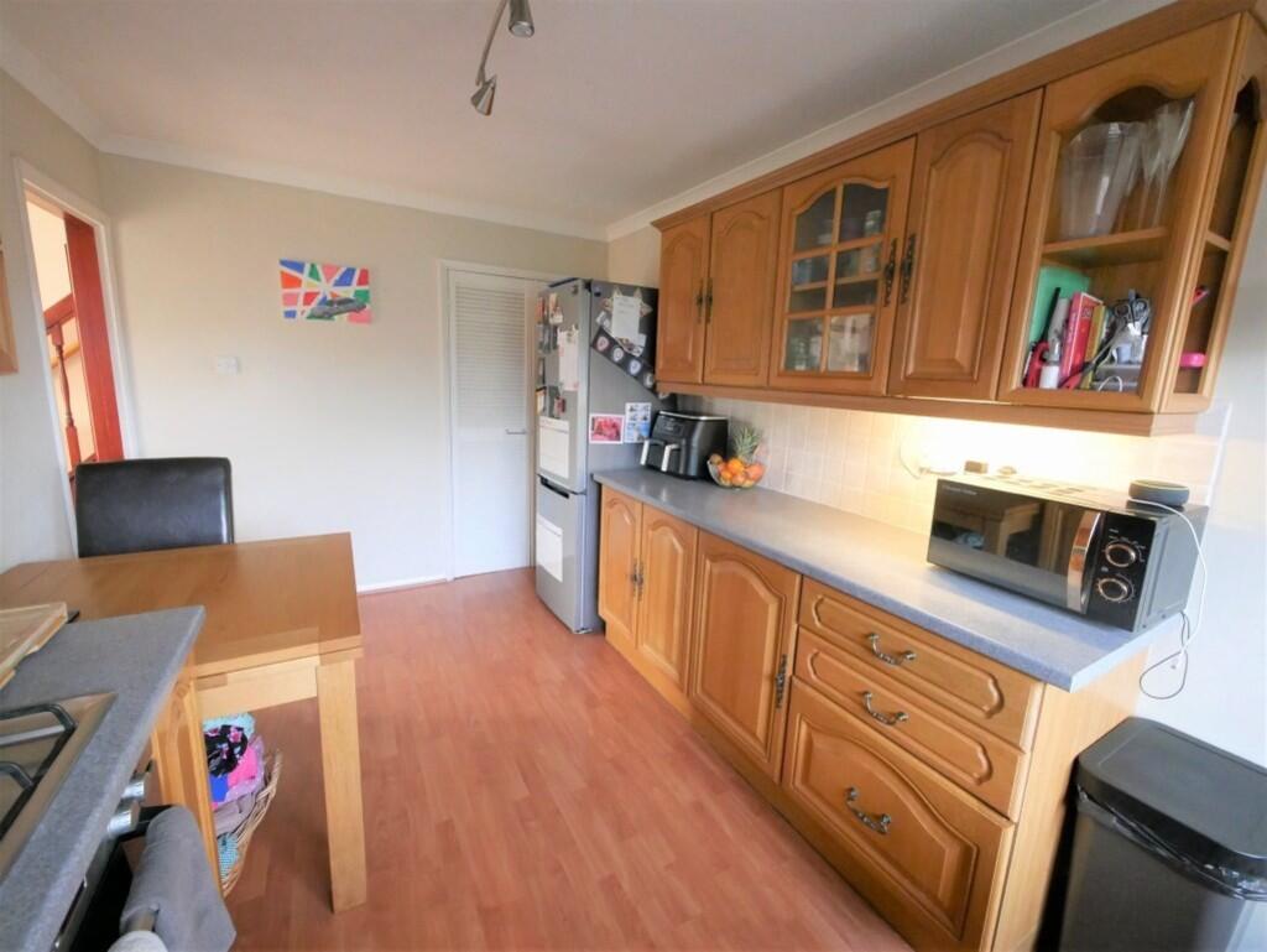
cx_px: 634
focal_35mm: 14
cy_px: 476
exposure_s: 1/80
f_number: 4
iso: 3200
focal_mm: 7
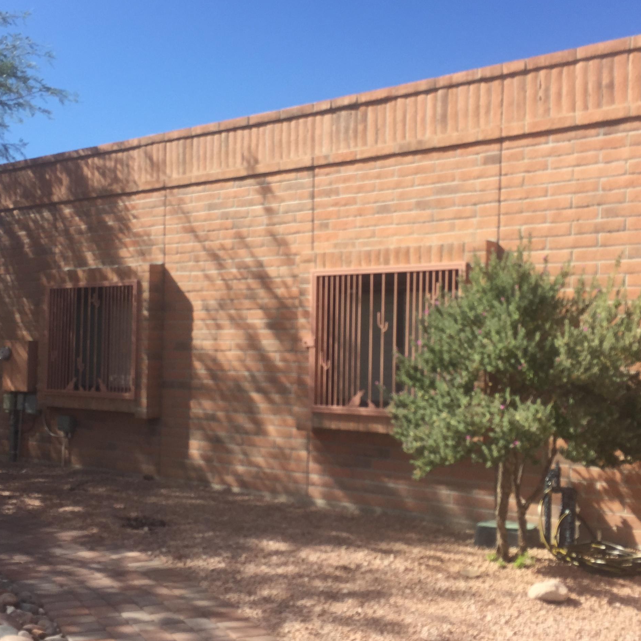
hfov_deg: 40.9
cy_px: 333
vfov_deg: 40.9
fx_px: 859
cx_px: 307
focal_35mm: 41
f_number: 2.2
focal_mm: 4.15
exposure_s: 1/1364
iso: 32
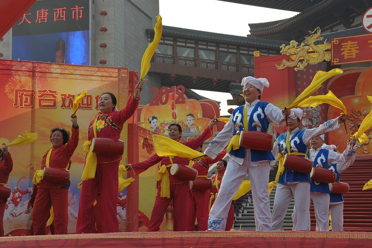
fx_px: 806
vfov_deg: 17.5
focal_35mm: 78
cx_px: 186
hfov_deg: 26.0
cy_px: 124
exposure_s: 1/400
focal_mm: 78
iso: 400
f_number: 10
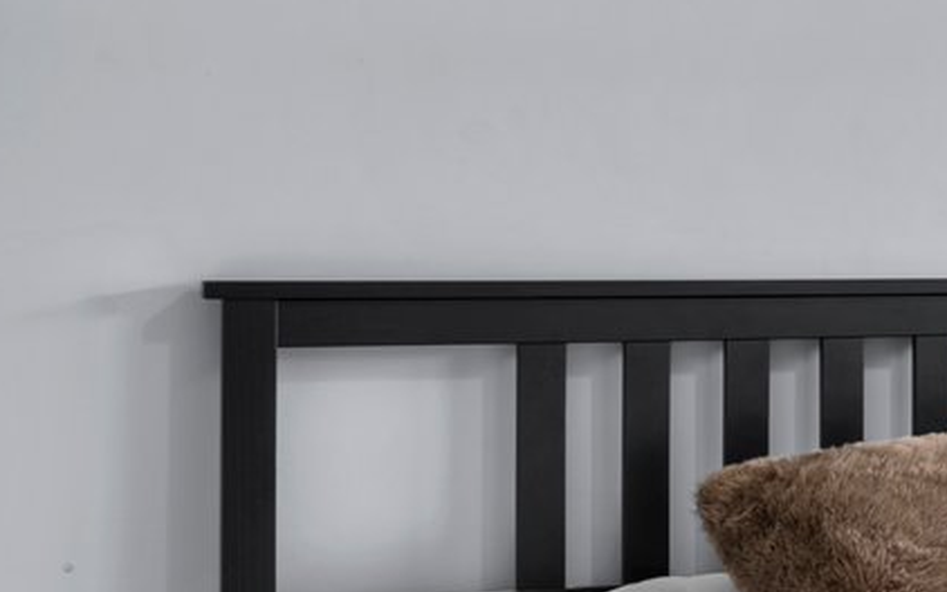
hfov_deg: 19.5
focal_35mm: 84
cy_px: 280
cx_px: 1620
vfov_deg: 15.6
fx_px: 2169
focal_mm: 17
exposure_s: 1/3
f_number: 8
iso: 80
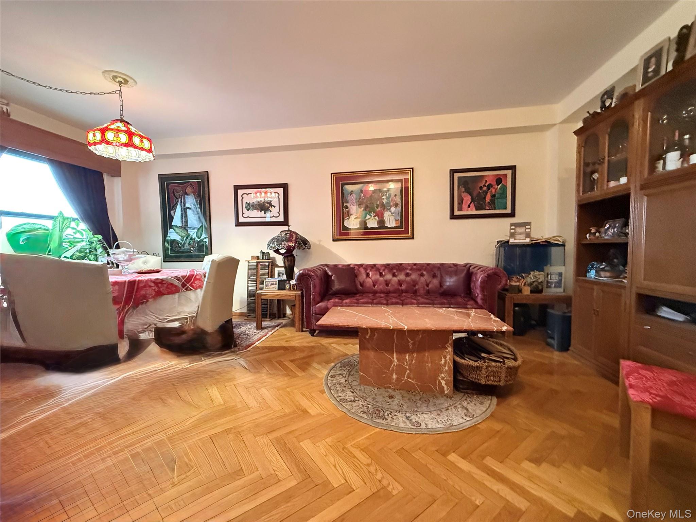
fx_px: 281
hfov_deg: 102.1
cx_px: 348
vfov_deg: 85.7
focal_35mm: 14
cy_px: 261
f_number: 2.2
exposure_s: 1/60
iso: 1000
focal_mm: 2.22
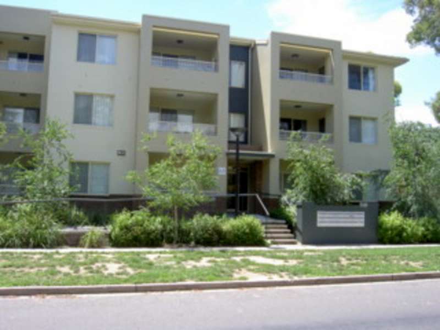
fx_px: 432
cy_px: 165
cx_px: 220
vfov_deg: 41.8
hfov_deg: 54.0
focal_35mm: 34
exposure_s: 1/125
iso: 50
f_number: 4.7
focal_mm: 5.6
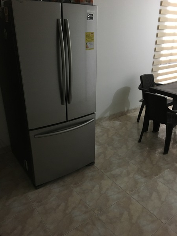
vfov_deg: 61.7
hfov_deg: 48.2
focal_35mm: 29
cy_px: 118
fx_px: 198
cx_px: 88
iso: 200
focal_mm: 4.15
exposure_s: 1/15
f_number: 2.2
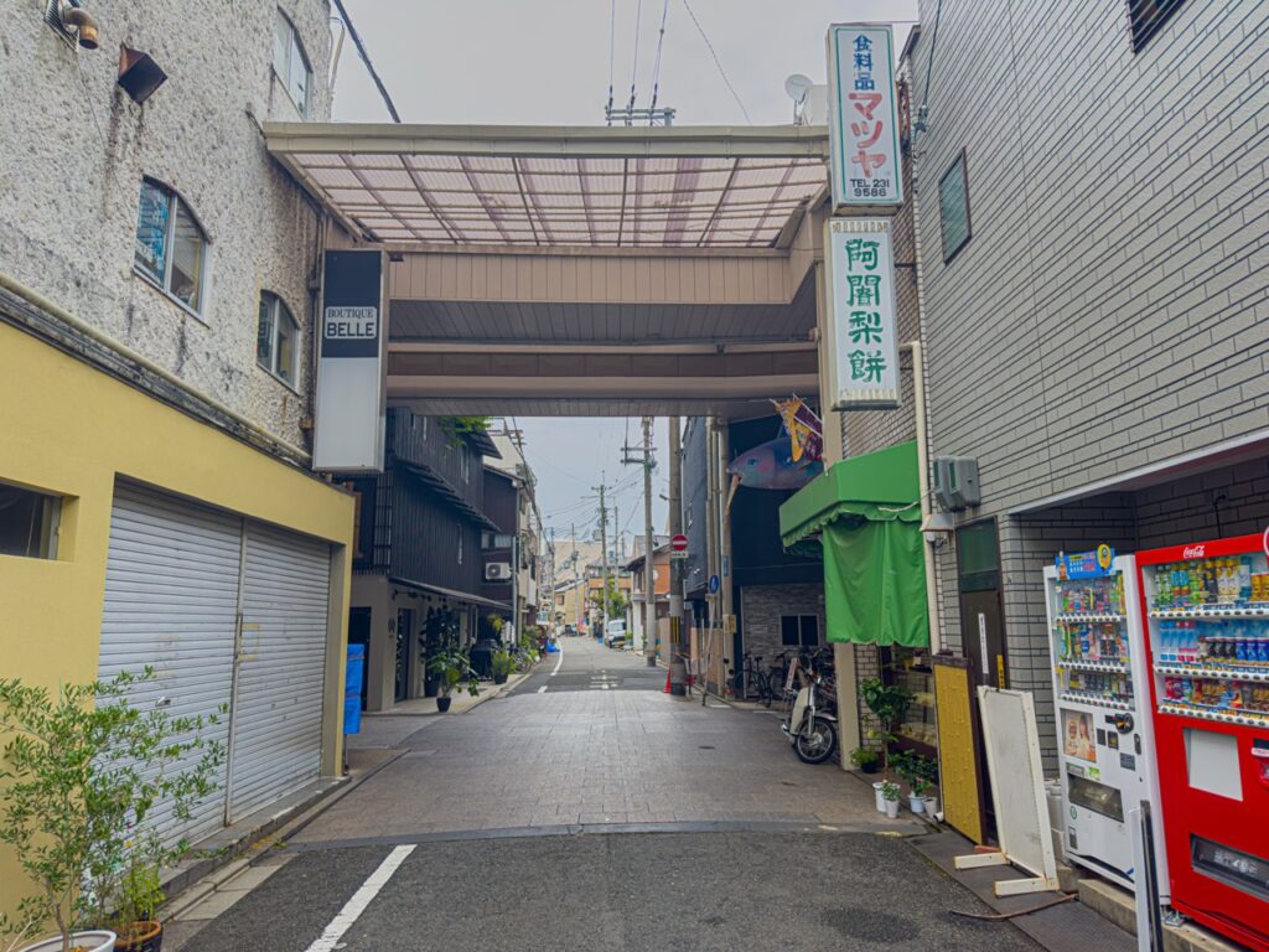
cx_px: 634
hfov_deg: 71.6
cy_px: 476
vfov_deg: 56.8
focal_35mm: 24
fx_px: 880
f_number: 1.8
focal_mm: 6.86
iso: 80
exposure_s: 1/950
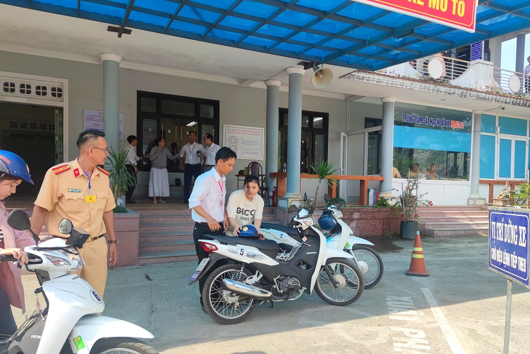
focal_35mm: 26
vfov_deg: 49.4
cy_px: 199
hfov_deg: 69.4
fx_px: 383
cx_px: 268
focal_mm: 6.72
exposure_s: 1/1001
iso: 50
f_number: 1.69
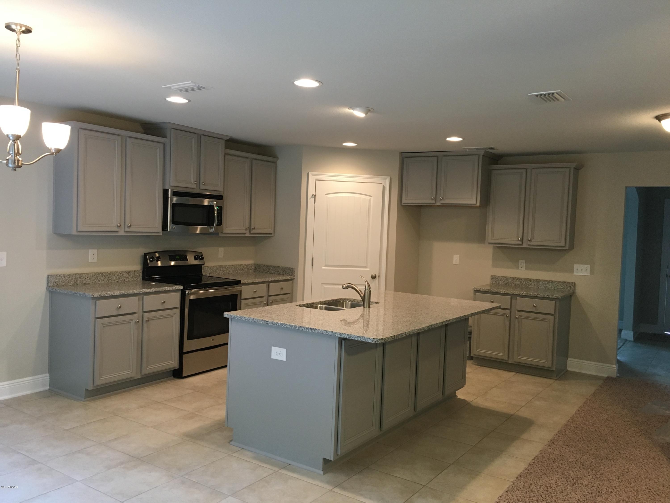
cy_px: 252
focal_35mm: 29
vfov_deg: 48.2
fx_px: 561
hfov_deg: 61.7
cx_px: 335
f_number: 2.2
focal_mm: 4.15
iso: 100
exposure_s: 1/30
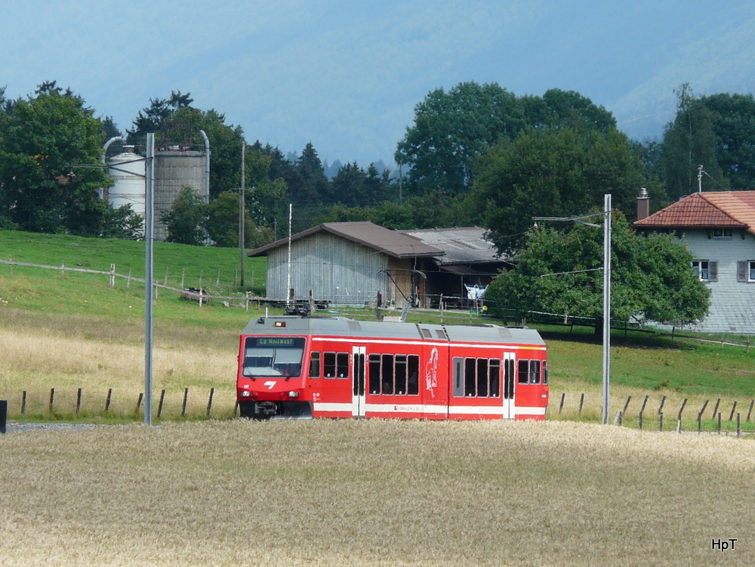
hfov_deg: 6.3
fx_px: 6852
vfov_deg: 4.7
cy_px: 284
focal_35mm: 314
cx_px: 378
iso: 100
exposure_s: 1/400
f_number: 5.6
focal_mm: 51.6
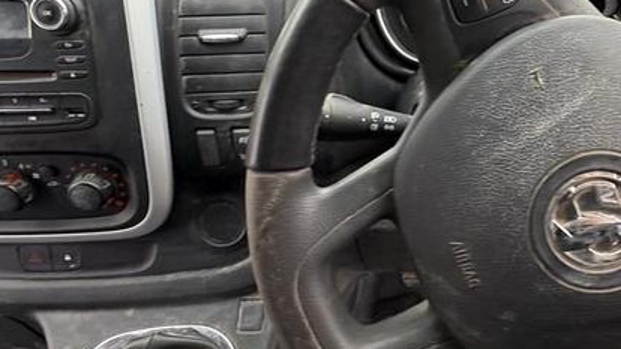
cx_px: 429
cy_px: 102
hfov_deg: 57.7
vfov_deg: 35.1
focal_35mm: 33
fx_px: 543
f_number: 2.2
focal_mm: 2.22
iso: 200
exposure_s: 1/99
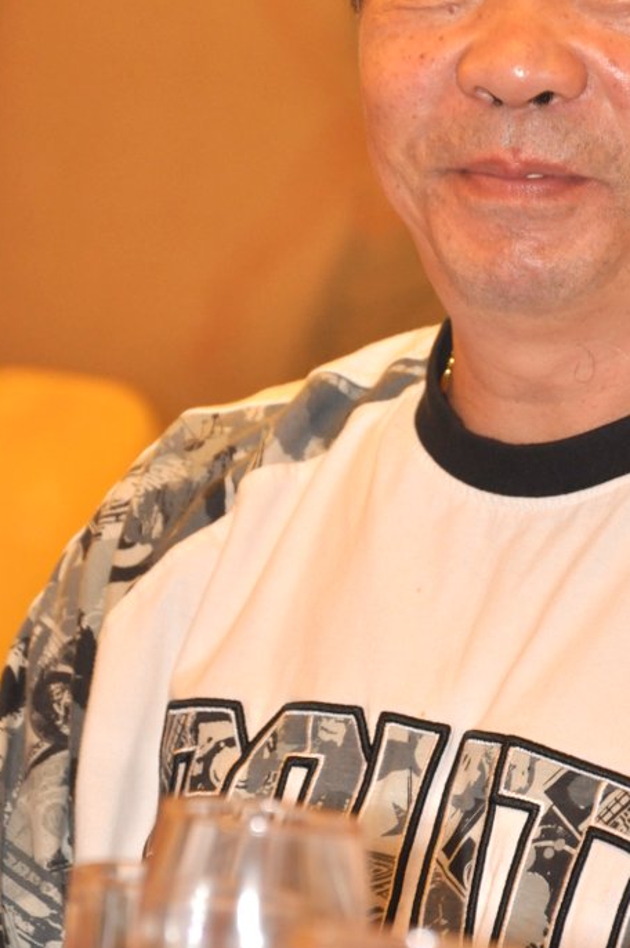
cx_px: 438
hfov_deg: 6.3
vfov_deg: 9.4
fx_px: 5766
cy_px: 284
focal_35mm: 219
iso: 800
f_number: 5.6
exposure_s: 1/30
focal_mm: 98
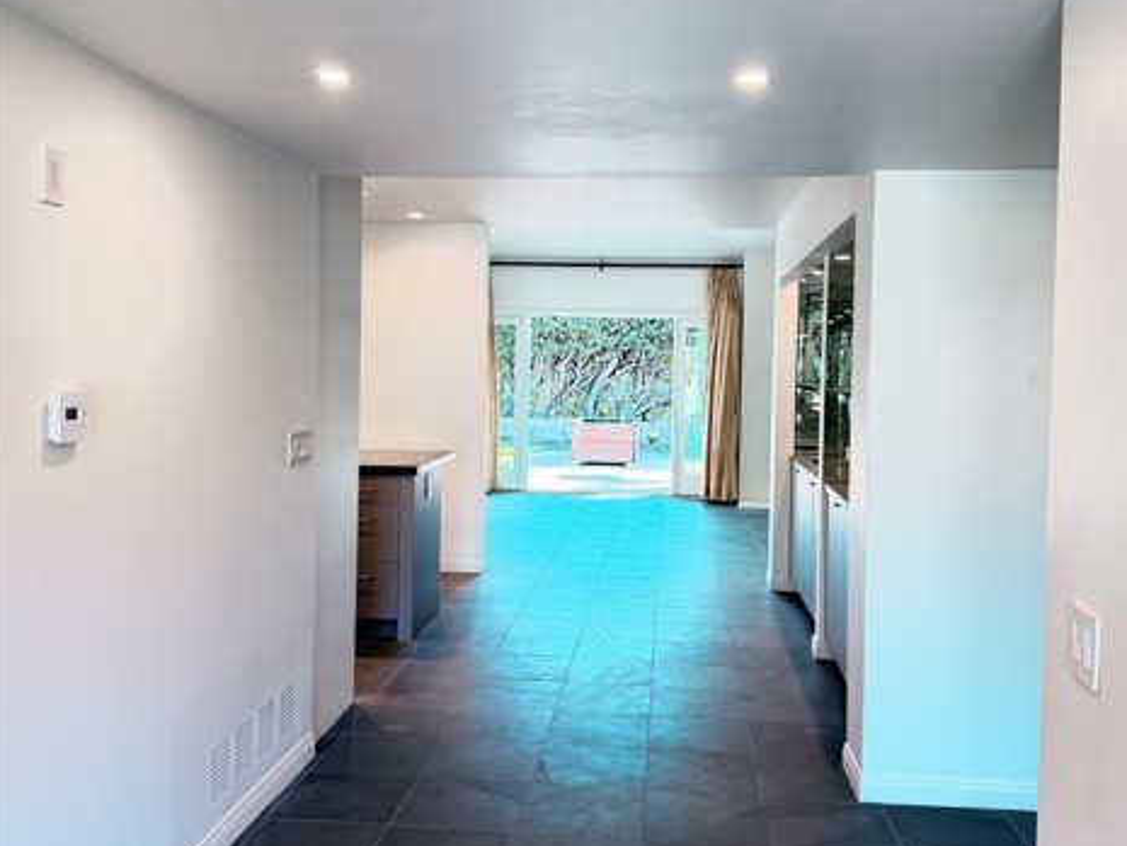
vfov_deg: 42.9
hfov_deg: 55.3
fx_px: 1075
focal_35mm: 33
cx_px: 572
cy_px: 395
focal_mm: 6.76
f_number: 1.78
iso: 250
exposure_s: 1/120
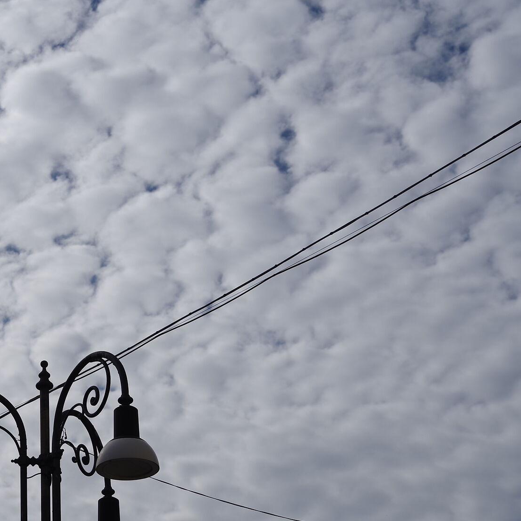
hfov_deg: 17.2
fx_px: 1669
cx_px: -39
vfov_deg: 17.7
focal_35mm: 98
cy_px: 378
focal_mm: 53
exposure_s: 1/1250
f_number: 6.3
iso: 100
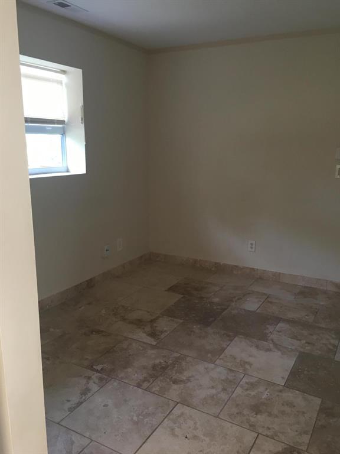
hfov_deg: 48.2
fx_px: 380
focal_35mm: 29
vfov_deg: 61.7
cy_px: 227
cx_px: 170
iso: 50
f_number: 2.2
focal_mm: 4.15
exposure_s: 1/30
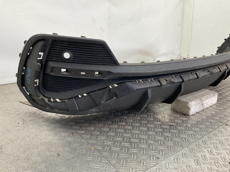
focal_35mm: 29
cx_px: 115
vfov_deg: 48.2
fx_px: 193
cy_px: 86
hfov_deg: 61.7
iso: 32
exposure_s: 1/120
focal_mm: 3
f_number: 1.8
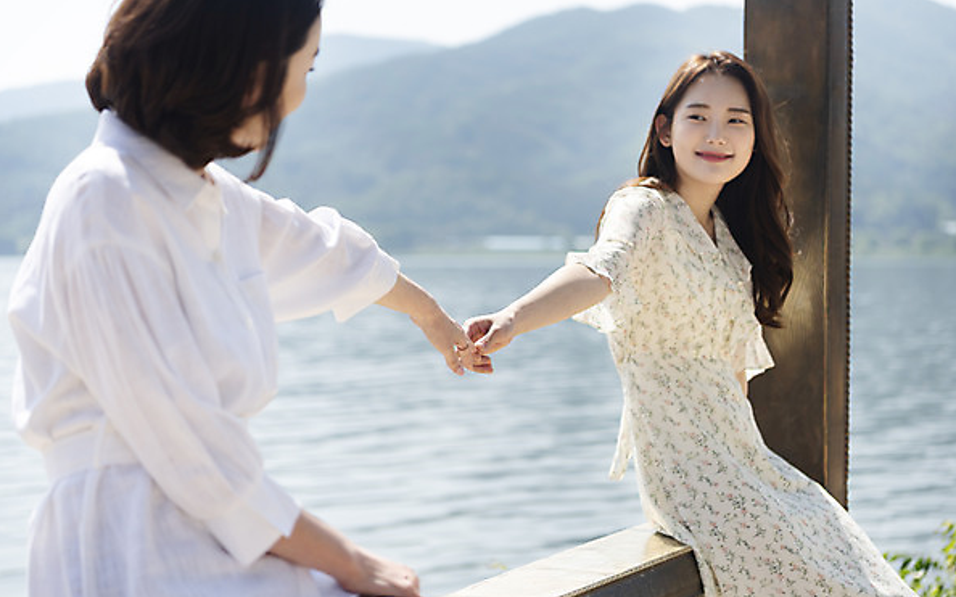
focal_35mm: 72
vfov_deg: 18.1
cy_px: 278
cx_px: 477
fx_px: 1876
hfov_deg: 28.6
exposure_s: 1/1600
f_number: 2.8
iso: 100
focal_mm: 70
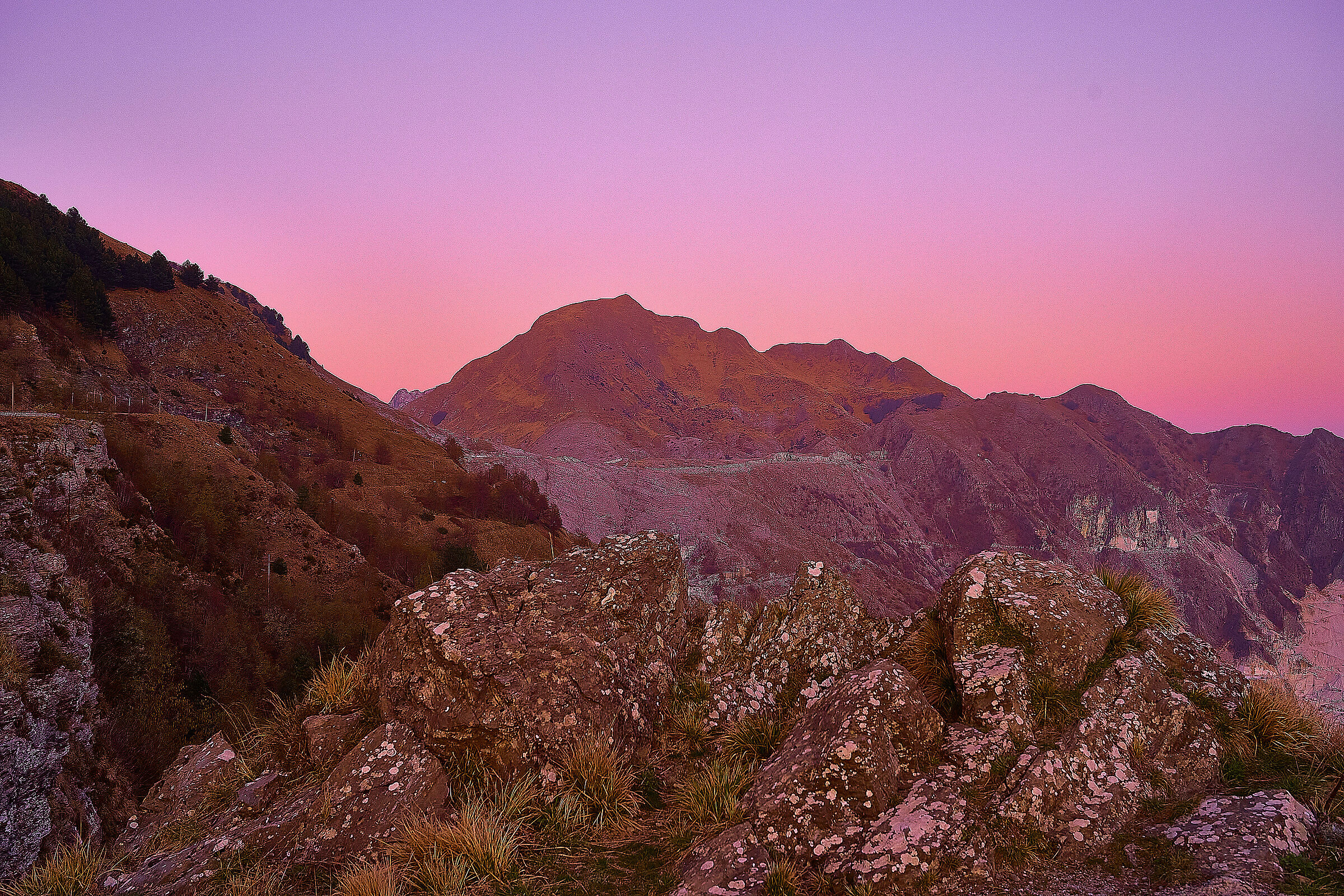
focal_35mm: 34
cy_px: 448
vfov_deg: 38.9
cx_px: 672
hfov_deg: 55.8
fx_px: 1269
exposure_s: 1/125
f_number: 8
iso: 800
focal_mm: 34
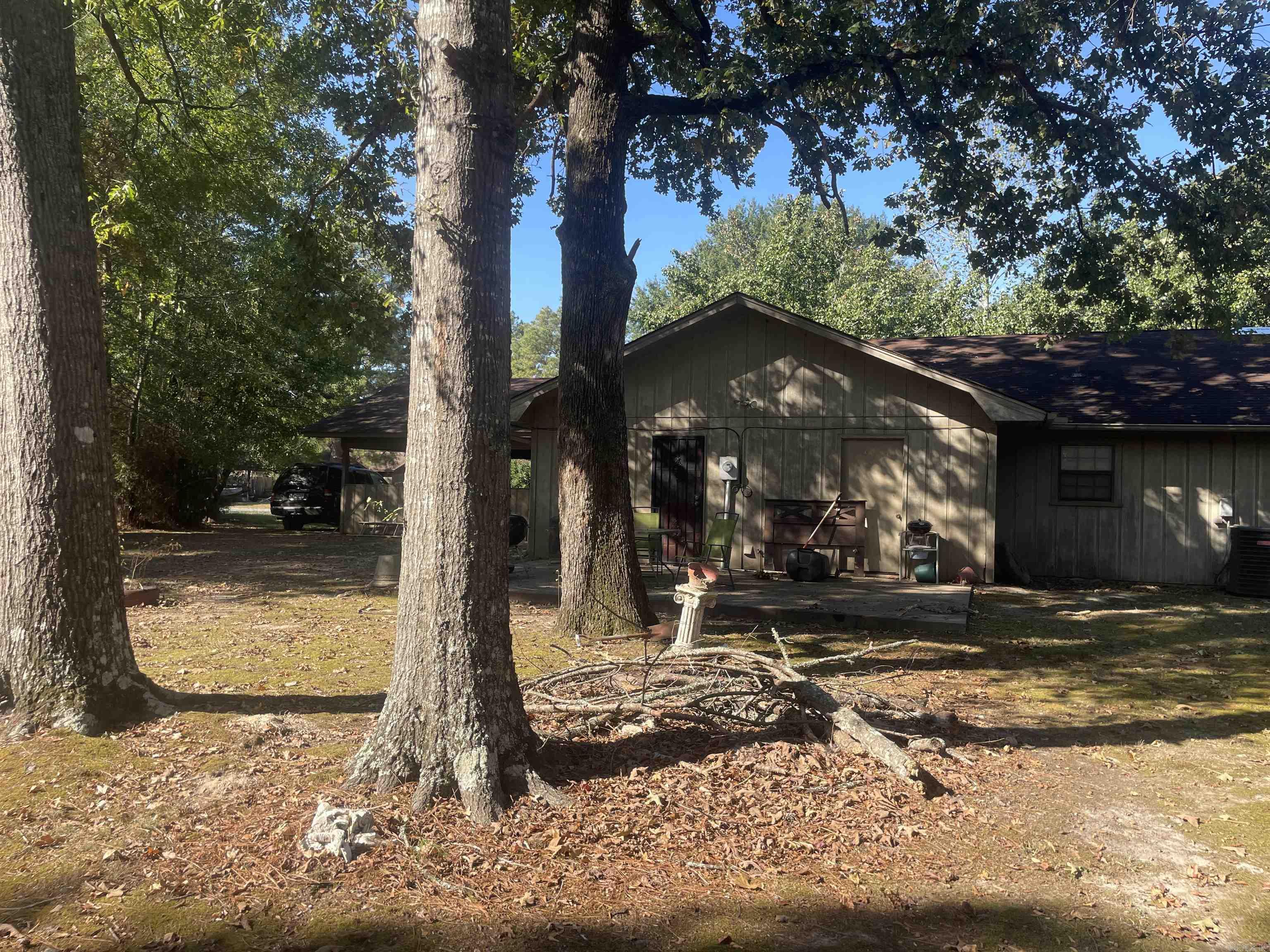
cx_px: 635
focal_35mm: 26
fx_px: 954
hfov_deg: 67.3
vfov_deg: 53.1
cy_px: 476
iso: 32
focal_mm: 4.2
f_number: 1.6
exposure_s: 1/940
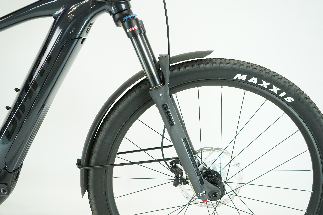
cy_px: 108
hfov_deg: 51.9
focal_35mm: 37
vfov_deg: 35.9
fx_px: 332
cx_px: 162
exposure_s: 1/200
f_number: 5.6
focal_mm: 37
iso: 2500
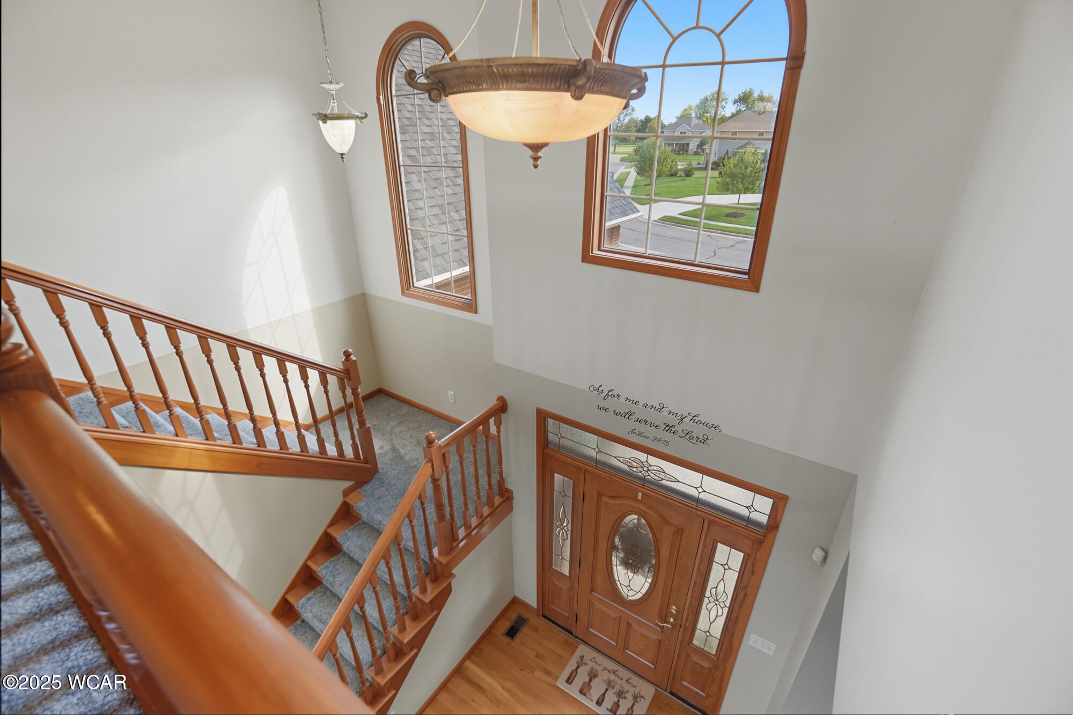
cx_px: 536
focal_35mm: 15
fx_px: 447
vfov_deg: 77.3
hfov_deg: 100.4
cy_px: 358
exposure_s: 1/500
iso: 125
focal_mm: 10
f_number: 5.6
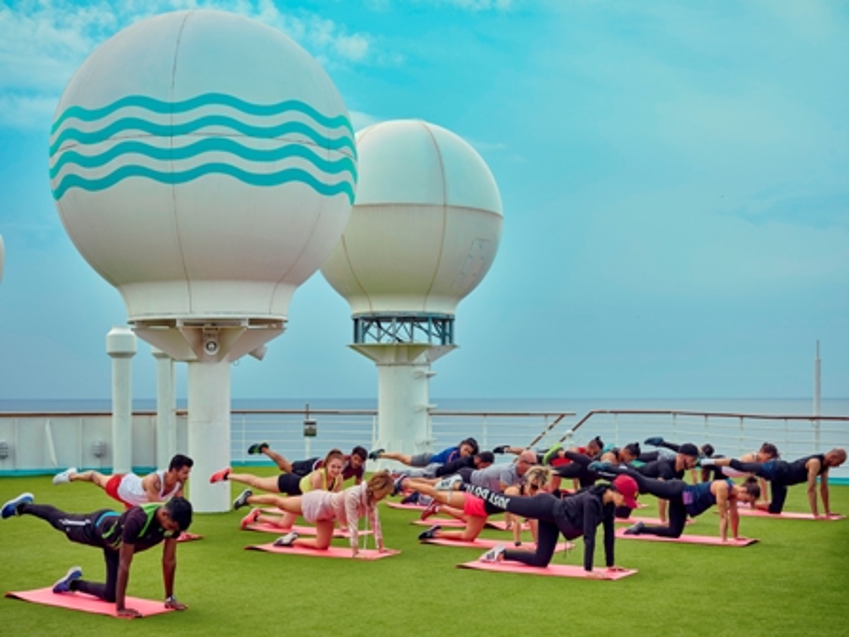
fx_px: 1226
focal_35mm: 50
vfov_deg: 29.1
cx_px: 424
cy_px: 318
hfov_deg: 38.2
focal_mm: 63
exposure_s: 1/500
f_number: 4
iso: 125
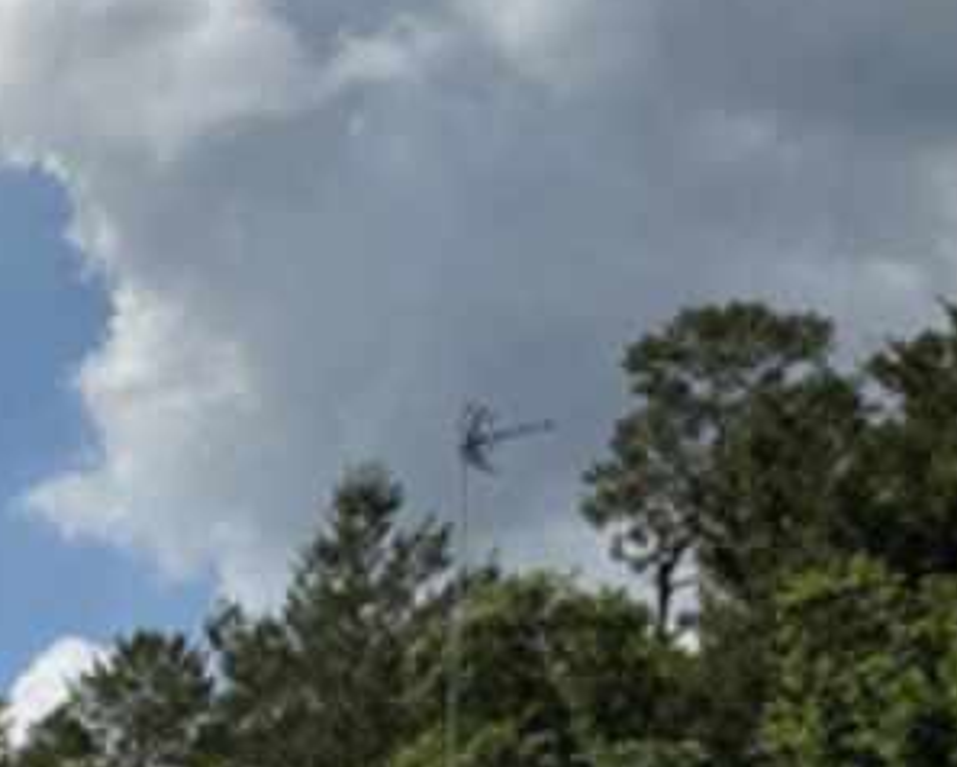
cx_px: -693
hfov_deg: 16.4
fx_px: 2863
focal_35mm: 101
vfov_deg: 14.3
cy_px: 1115
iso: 80
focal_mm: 6.76
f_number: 1.78
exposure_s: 1/10417
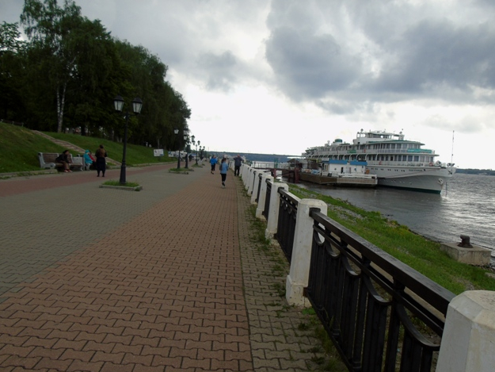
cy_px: 202
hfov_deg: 63.3
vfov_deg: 49.7
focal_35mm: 28
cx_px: 274
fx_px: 400
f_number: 3.4
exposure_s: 1/400
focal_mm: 4.4
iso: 80
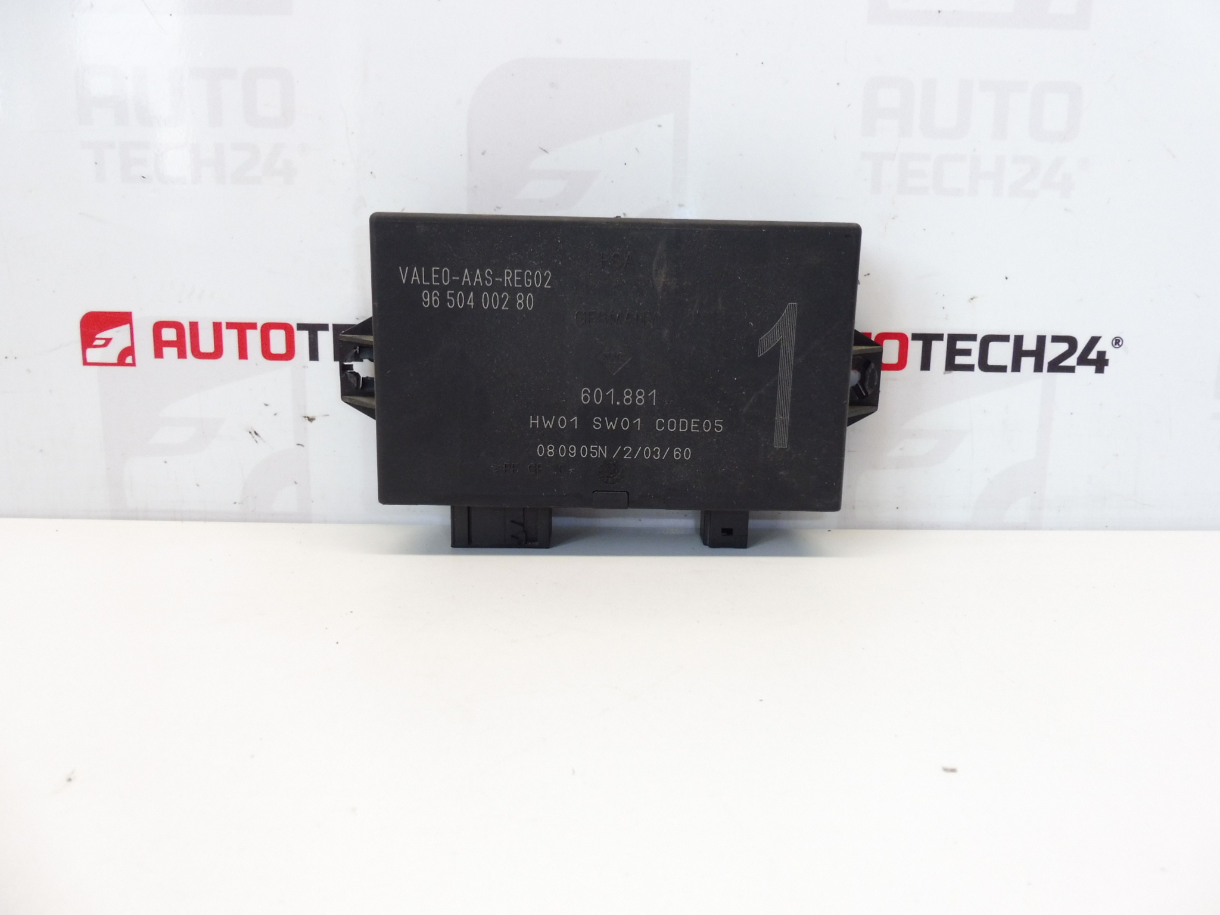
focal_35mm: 25
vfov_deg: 54.9
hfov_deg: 69.4
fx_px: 881
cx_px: 610
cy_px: 458
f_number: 4
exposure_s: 1/60
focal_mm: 4.4
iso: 200
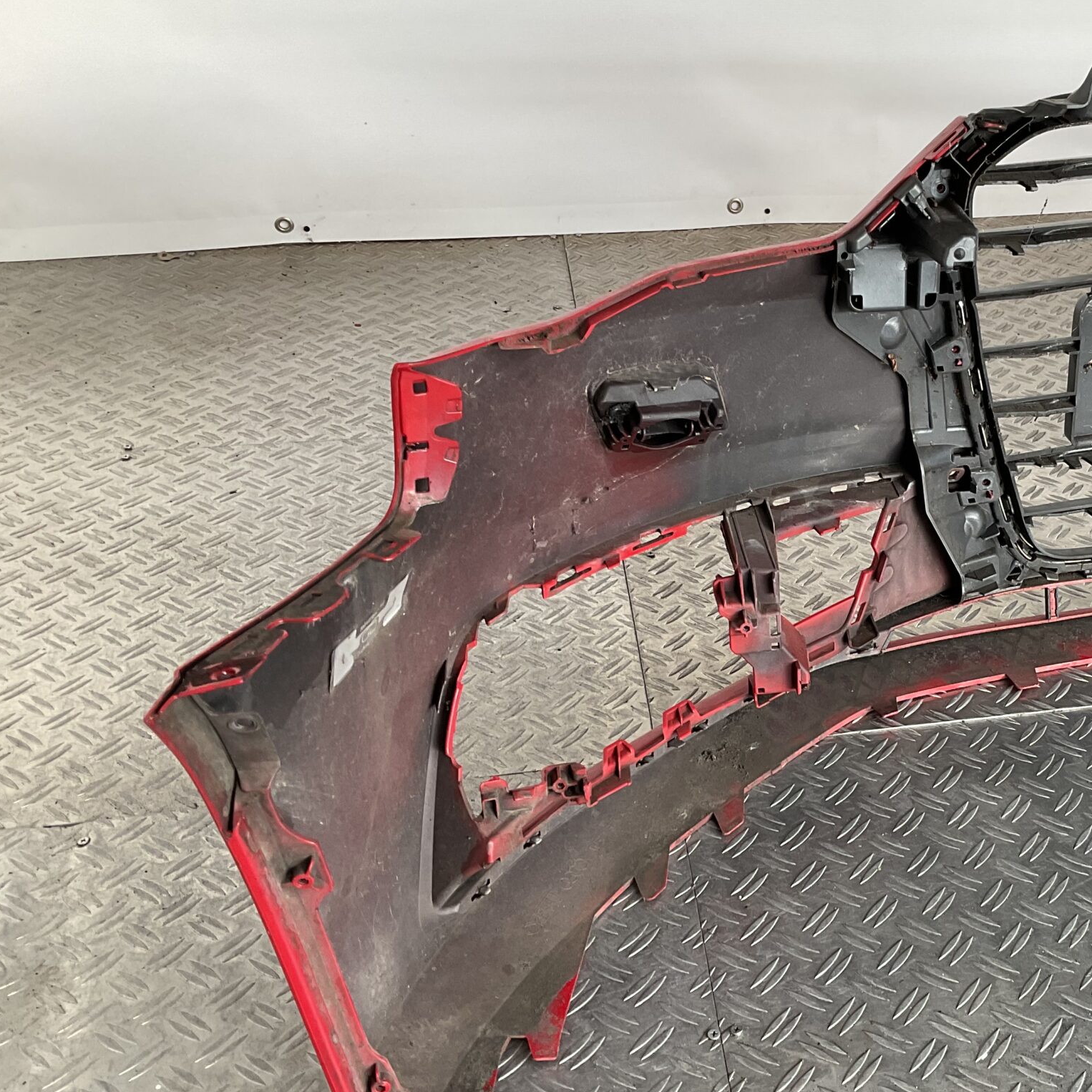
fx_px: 1535
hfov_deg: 37.4
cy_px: 594
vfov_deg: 39.1
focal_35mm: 43
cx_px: 912
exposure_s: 1/100
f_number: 1.8
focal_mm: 3
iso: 32
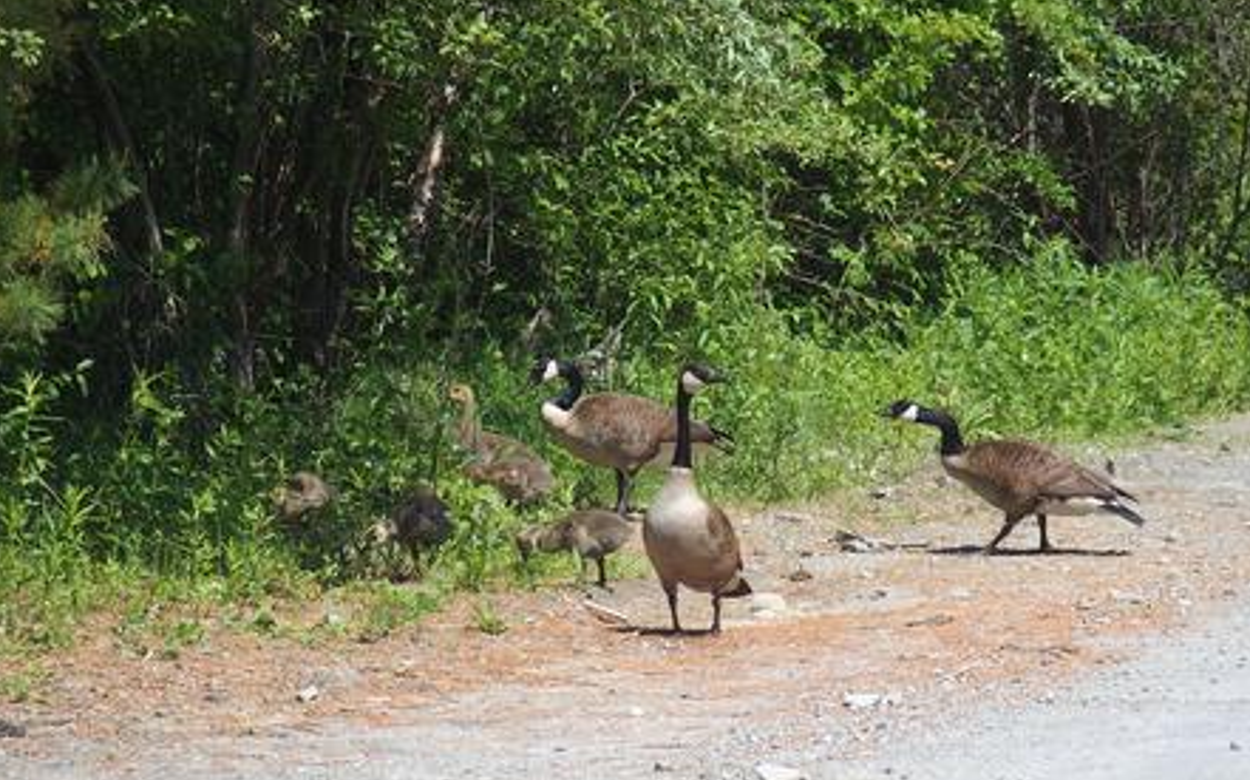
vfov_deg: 4.0
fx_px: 11065
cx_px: 621
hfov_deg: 6.5
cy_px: 377
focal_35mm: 325
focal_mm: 64.3
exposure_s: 1/800
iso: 100
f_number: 3.5
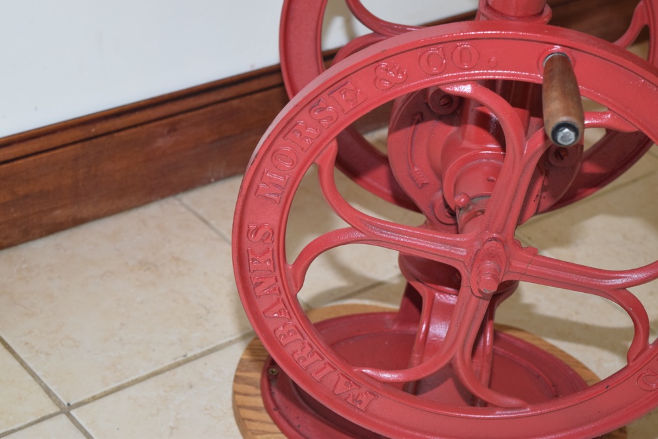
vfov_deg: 16.6
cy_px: 220
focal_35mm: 82
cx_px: 329
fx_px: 1508
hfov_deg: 24.6
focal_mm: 55
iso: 800
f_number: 5.6
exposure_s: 1/100
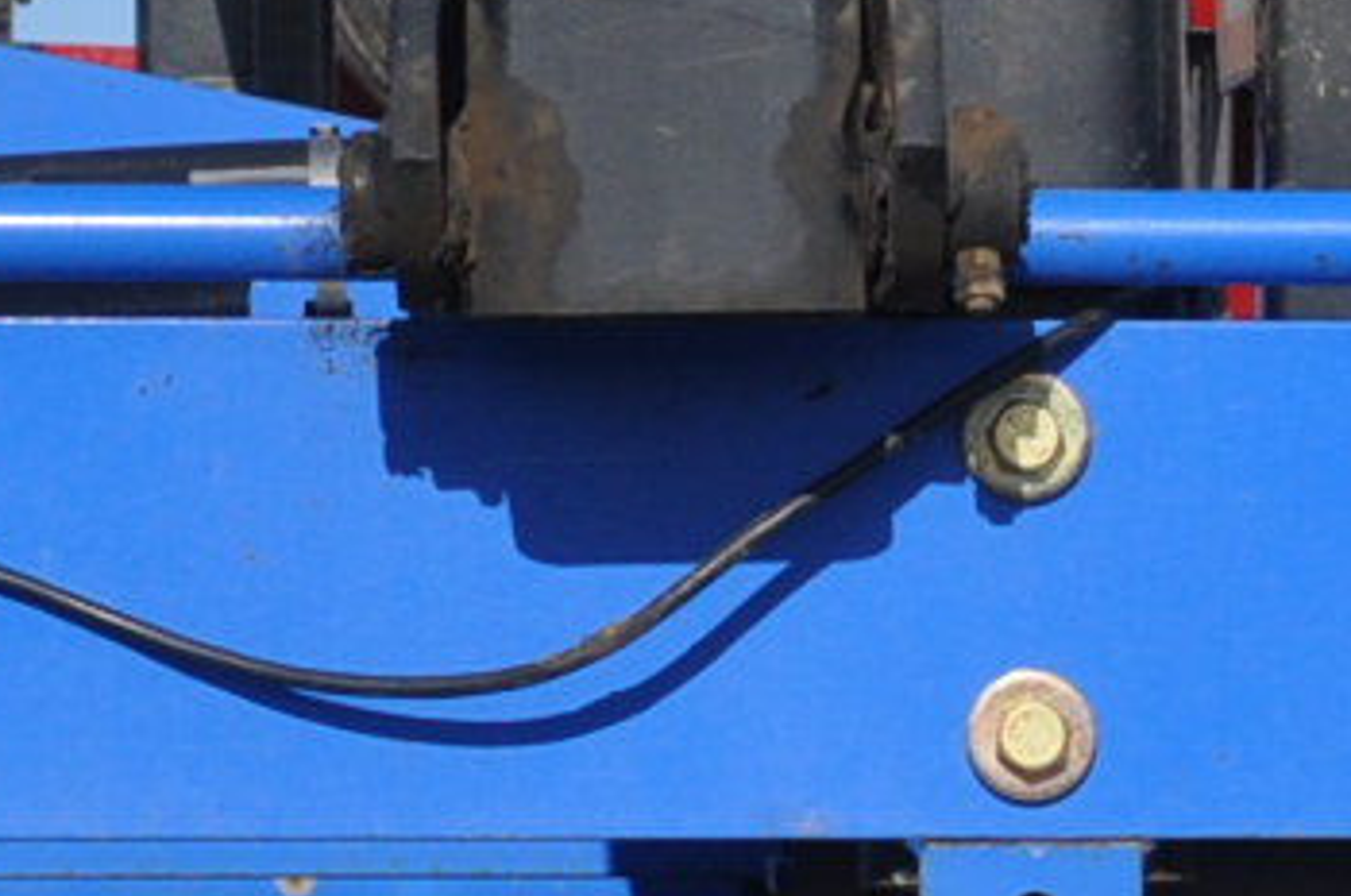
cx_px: 1490
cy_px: 1240
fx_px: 10339
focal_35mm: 276
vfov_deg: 4.9
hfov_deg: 7.4
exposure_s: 1/400
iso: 200
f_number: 10
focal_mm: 30
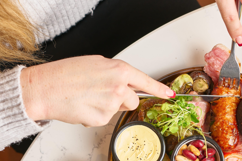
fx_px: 639
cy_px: 141
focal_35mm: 95
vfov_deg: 14.3
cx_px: 146
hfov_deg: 21.4
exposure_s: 1/125
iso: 100
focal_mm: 48
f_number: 5.6
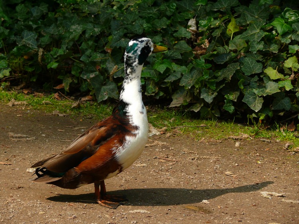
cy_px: 112
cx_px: 150
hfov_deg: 14.1
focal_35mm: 140
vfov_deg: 10.6
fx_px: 1209
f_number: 4
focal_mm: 29.7
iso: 100
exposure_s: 1/125
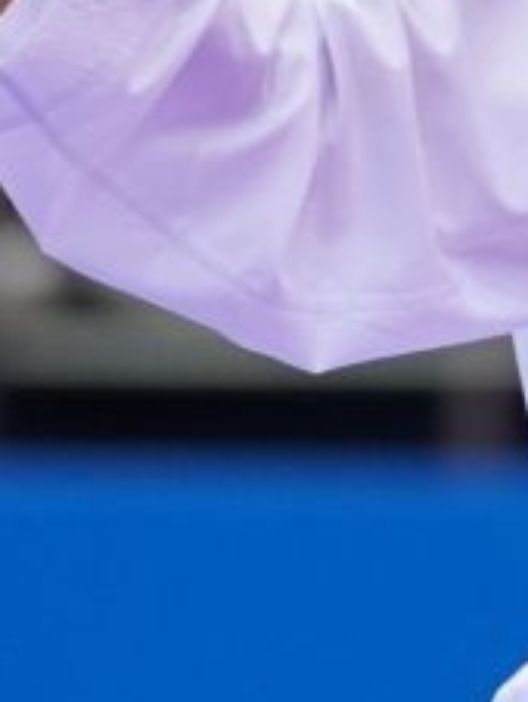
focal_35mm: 1529
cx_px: 205
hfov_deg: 1.0
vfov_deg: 1.3
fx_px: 31037
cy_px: 335
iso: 1250
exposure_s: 1/1000
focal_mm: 200
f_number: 2.8
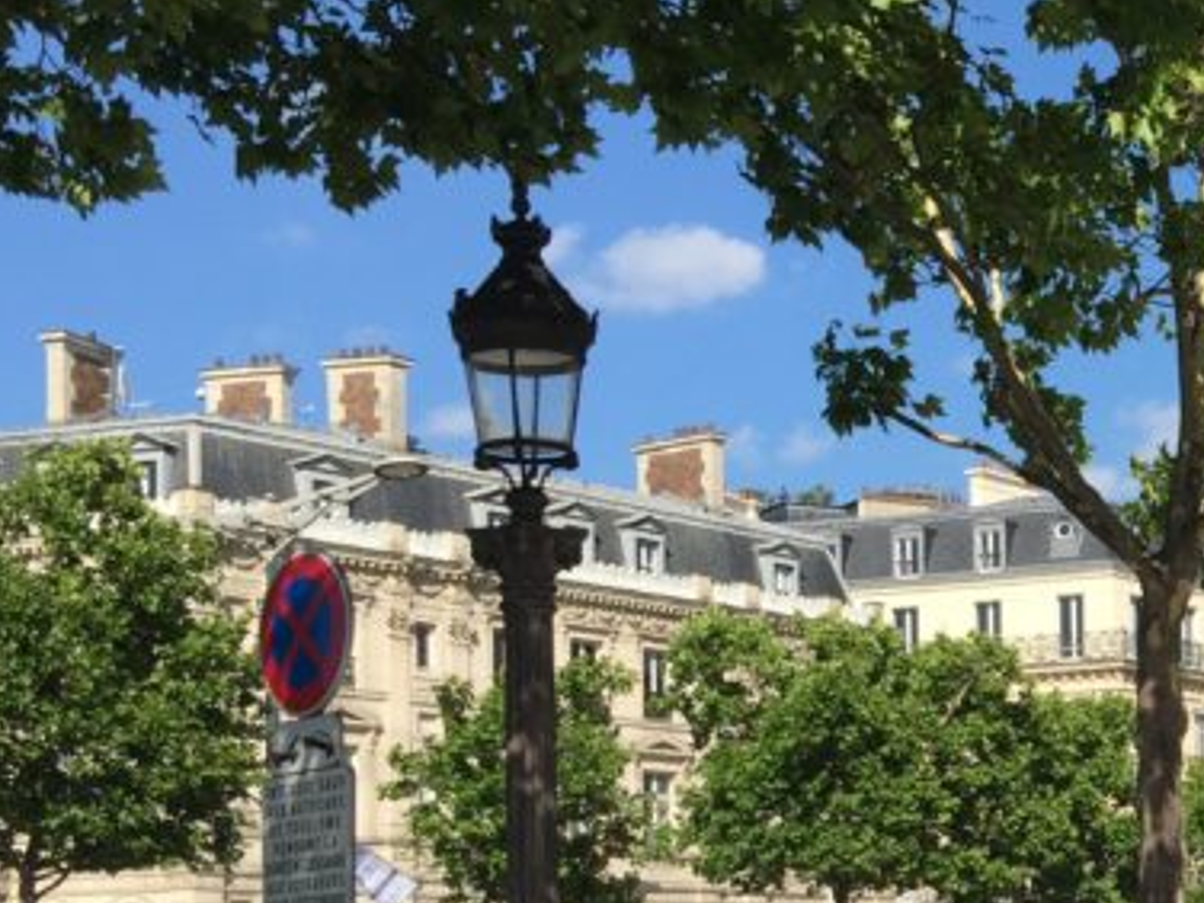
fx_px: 2748
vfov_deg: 18.1
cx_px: 1374
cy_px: 964
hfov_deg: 23.0
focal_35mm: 79
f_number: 2.2
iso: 32
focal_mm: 4.15
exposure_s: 1/1883
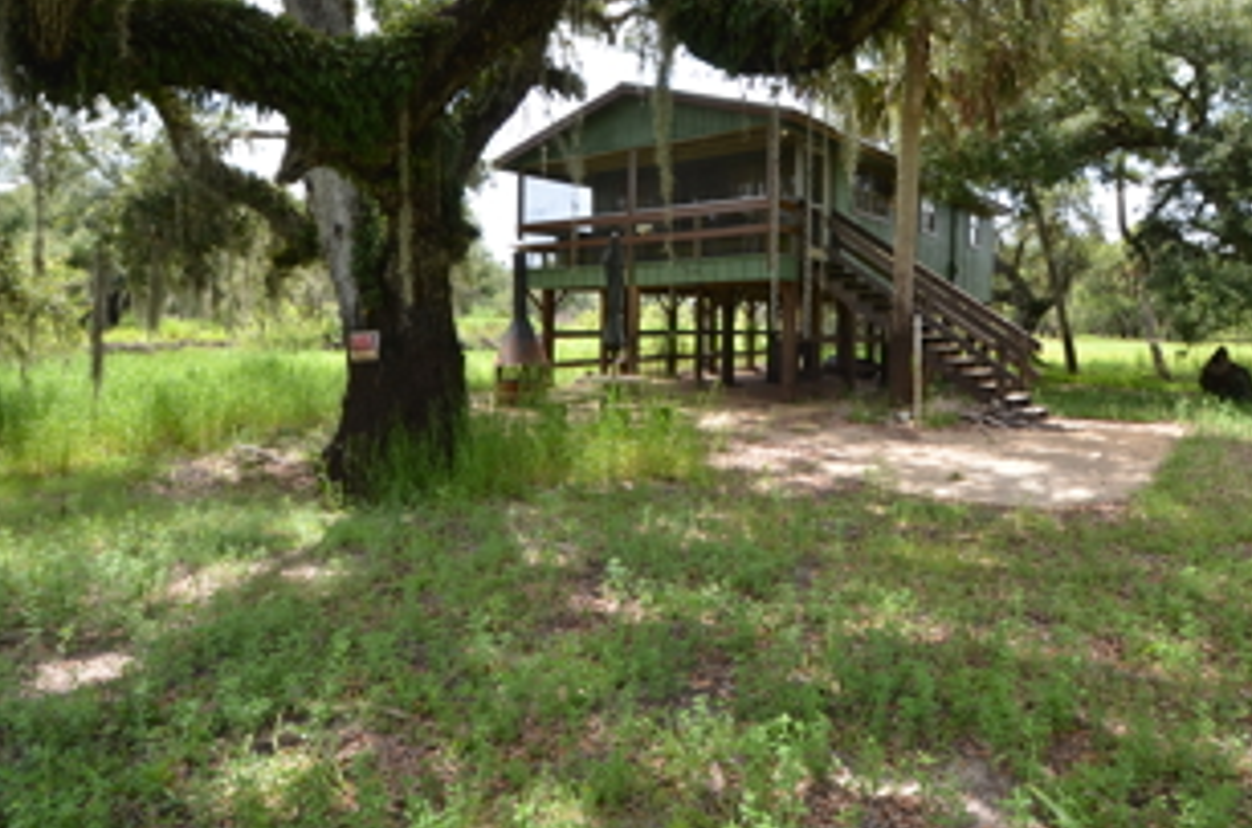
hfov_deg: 78.3
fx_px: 763
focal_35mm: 22
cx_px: 710
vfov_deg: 55.8
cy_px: 281
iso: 200
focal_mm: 10
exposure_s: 1/200
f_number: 7.1
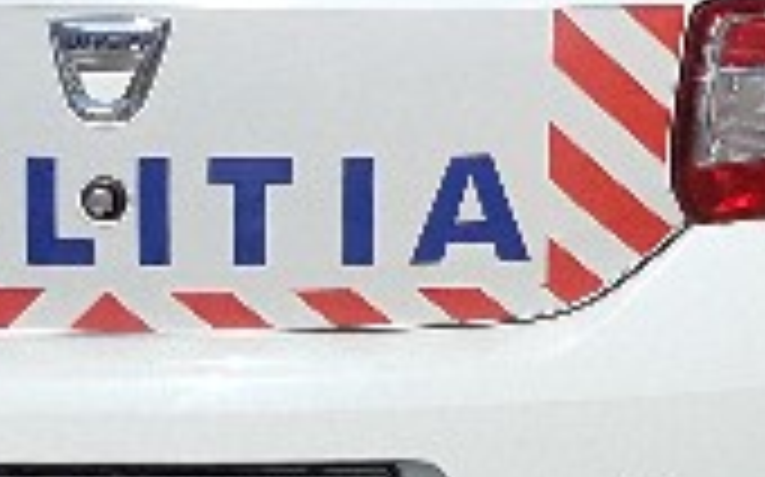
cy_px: -342
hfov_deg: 13.5
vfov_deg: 9.6
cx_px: 1584
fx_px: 2709
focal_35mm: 130
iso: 40
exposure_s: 1/3024
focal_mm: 4.2
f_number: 1.7
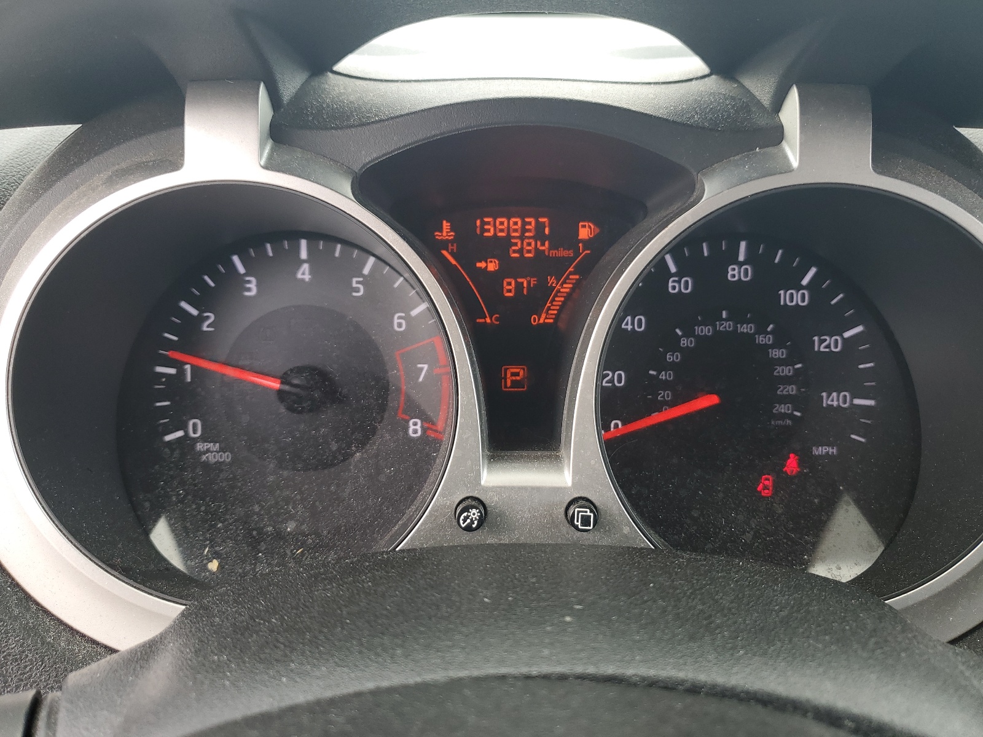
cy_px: 368
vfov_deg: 53.1
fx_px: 738
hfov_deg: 67.3
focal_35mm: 26
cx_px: 492
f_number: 1.5
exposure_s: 1/120
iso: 52
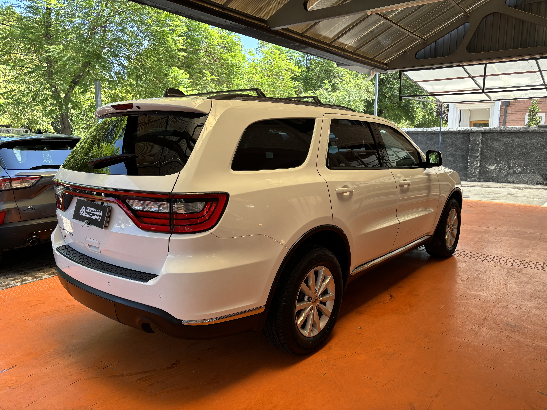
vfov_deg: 53.1
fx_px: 411
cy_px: 205
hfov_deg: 67.3
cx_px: 274
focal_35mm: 26
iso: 50
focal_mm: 5.96
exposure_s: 1/305
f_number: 1.6
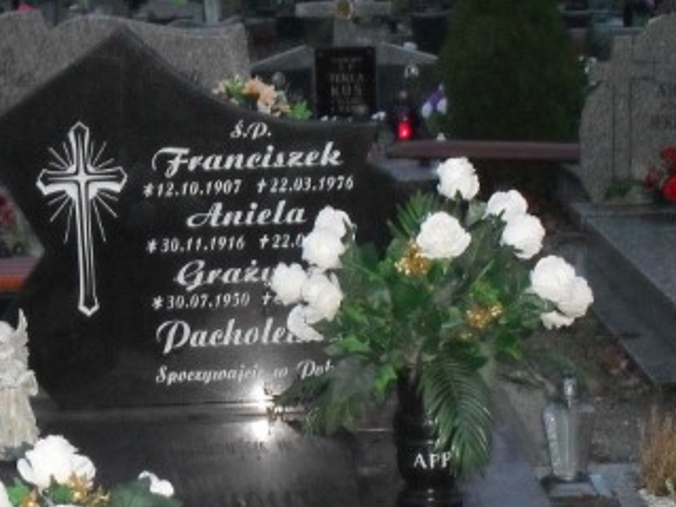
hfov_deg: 23.2
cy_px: 494
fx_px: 1640
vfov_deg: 17.2
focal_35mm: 84
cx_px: 256
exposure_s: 1/45
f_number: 3.6
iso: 400
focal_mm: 7.5
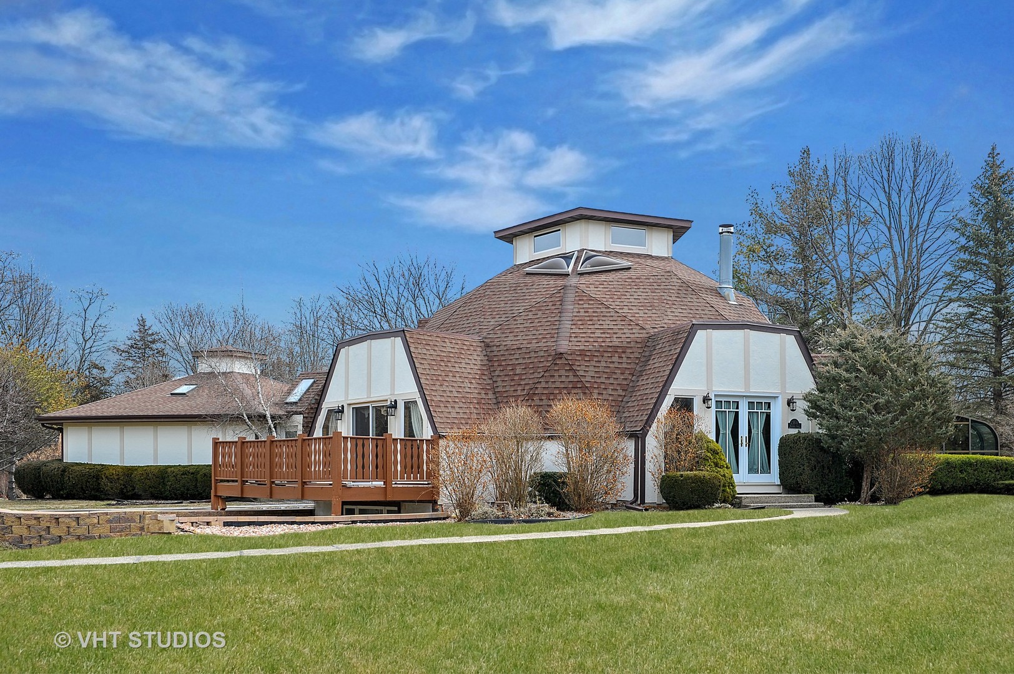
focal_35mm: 35
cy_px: 337
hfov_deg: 54.5
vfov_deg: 37.8
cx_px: 507
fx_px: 985
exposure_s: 1/250
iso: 200
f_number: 8
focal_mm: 35
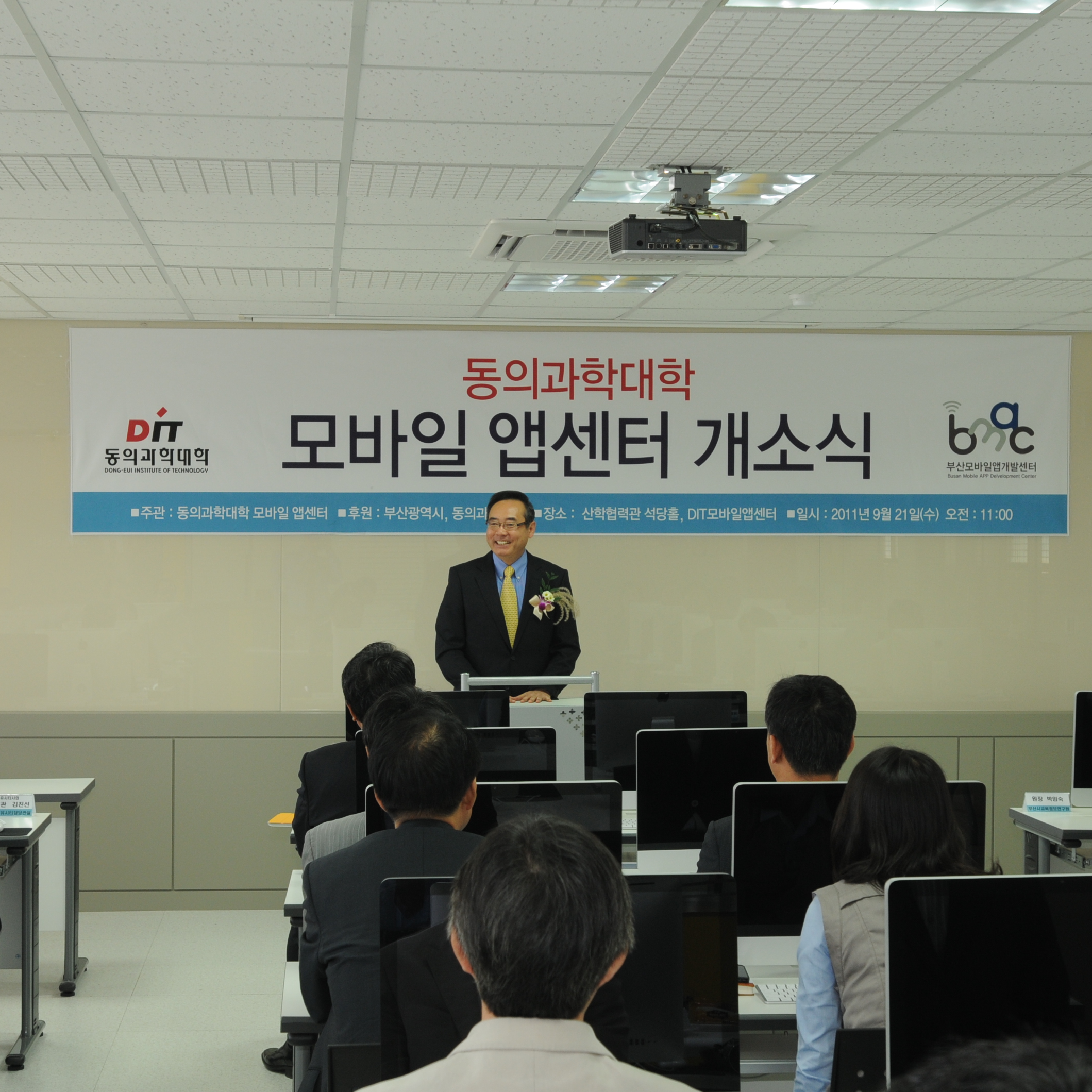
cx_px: 501
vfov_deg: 25.5
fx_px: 2414
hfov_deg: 25.5
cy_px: 546
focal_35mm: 68
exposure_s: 1/60
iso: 320
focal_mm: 35
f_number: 6.3
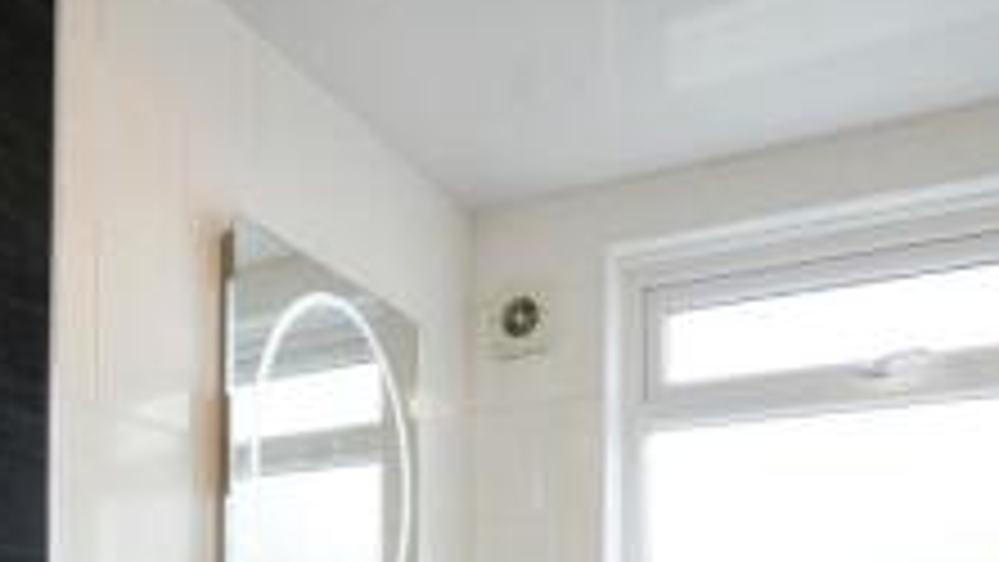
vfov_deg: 28.4
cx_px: 540
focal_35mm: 36
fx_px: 954
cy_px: 681
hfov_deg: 55.2
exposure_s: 1/100
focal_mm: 16
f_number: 9
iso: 2000
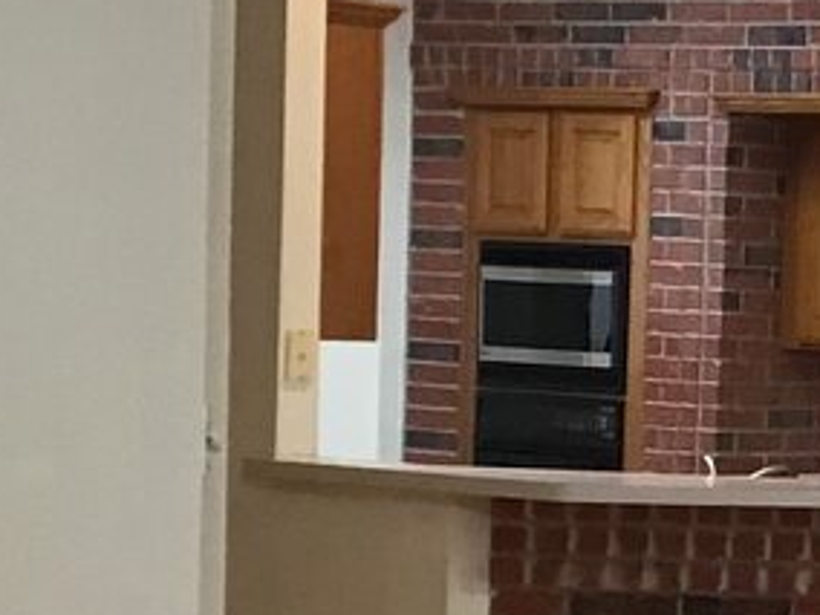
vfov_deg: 9.4
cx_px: 1184
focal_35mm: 157
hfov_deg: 12.1
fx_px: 3719
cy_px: 687
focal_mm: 3.3
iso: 80
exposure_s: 1/30
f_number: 2.4
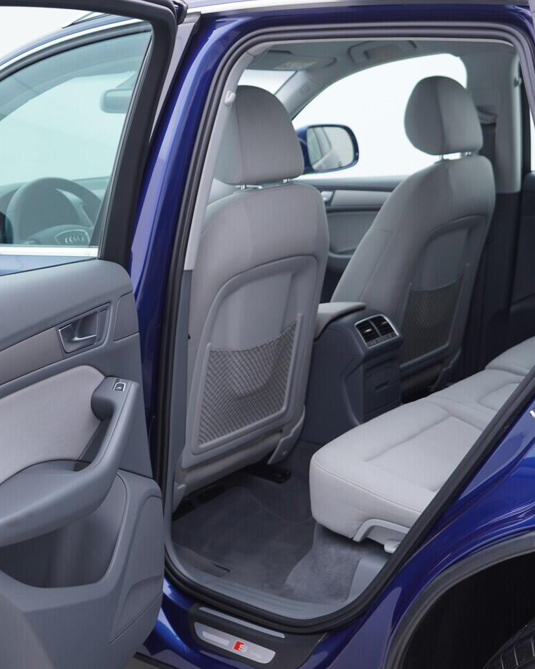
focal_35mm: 51
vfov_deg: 36.7
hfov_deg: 29.7
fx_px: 1010
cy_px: 334
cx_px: 250
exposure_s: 1/50
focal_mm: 24
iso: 125
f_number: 3.2
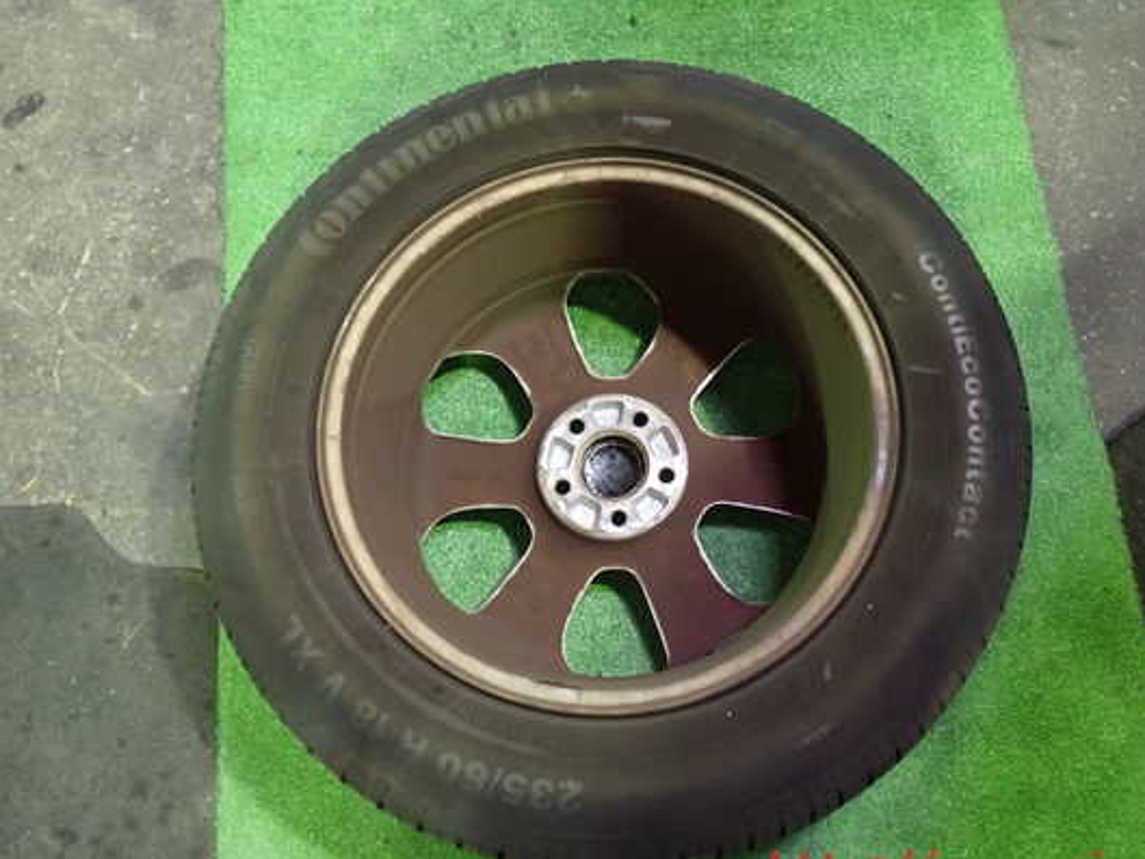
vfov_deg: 41.8
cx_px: 610
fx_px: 1125
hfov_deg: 53.9
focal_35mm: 34
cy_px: 413
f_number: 2.3
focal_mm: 5.4
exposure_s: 1/20
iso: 800
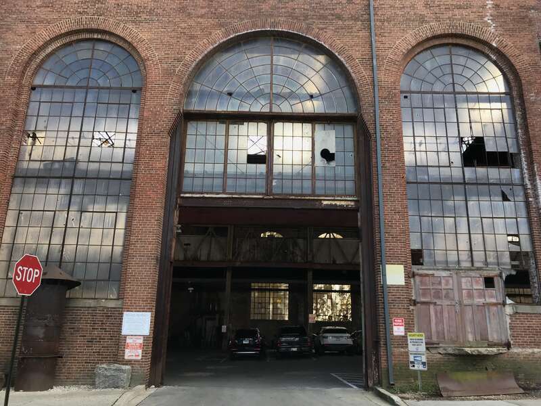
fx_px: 438
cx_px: 270
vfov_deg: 49.7
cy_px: 203
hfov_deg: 63.4
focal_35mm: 28
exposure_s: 1/383
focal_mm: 3.99
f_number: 1.8
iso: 20
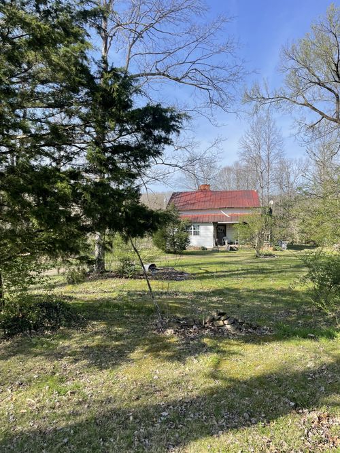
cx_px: 170
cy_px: 226
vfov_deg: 67.3
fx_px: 341
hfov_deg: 53.0
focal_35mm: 26
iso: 32
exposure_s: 1/1435
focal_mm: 4.2
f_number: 1.6
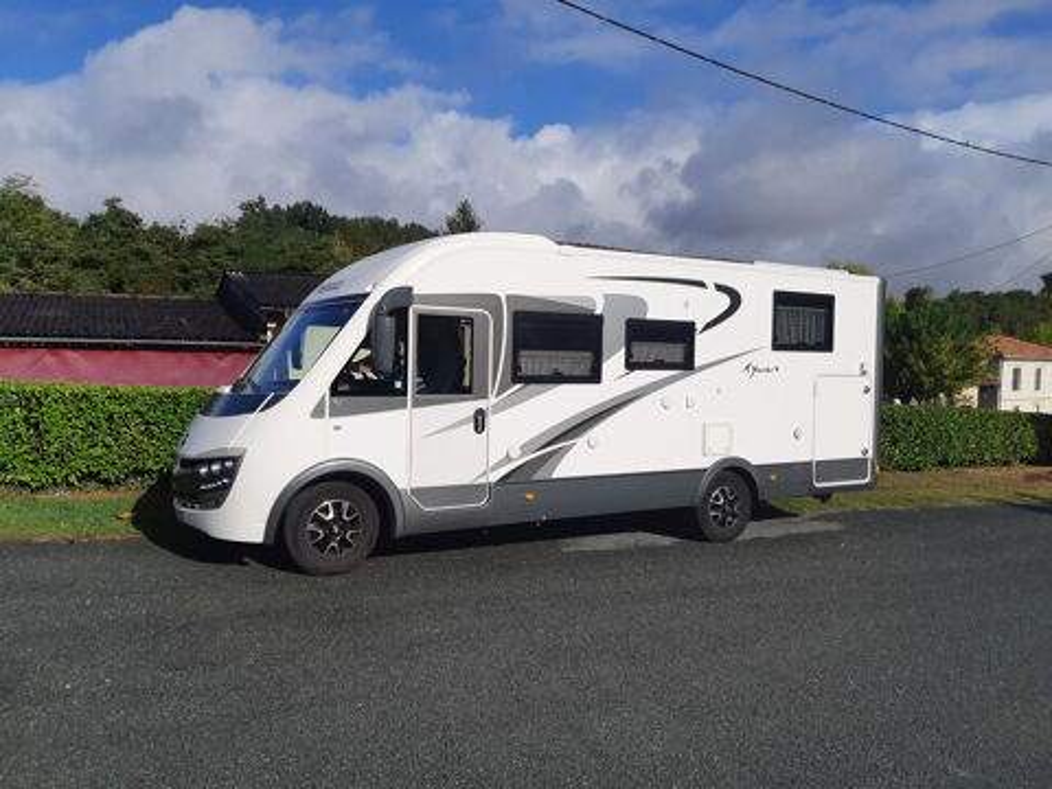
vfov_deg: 53.1
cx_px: 526
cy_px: 394
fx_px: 790
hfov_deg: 67.3
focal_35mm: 26
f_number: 1.7
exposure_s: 1/5128
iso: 40
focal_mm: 3.93
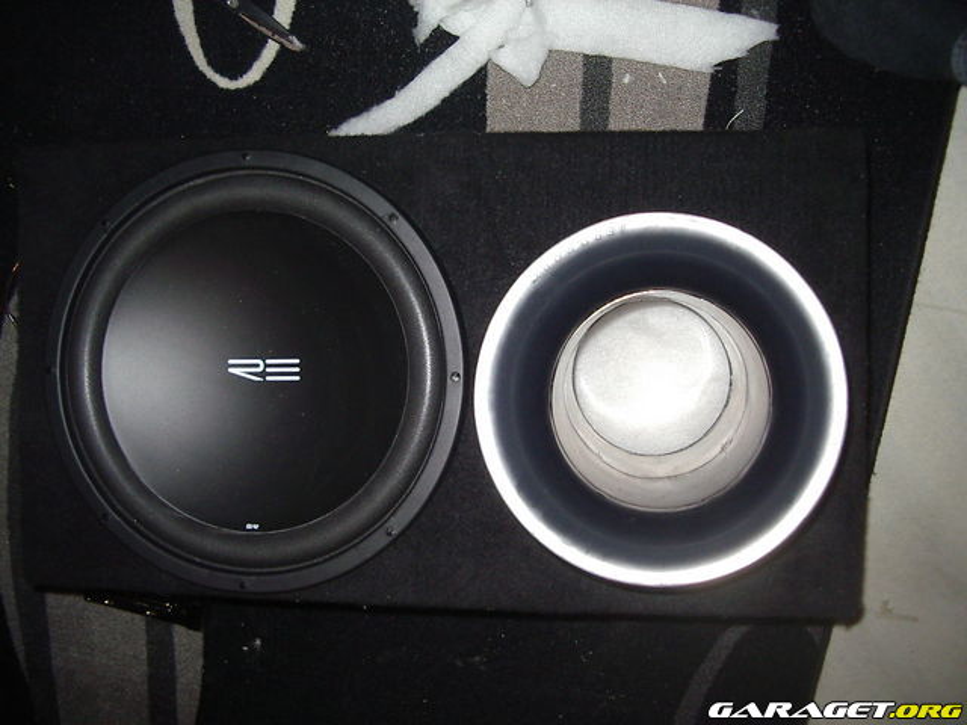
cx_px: 484
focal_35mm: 38
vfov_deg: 37.7
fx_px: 1062
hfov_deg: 49.0
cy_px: 362
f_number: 2.6
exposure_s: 1/60
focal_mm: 5.8
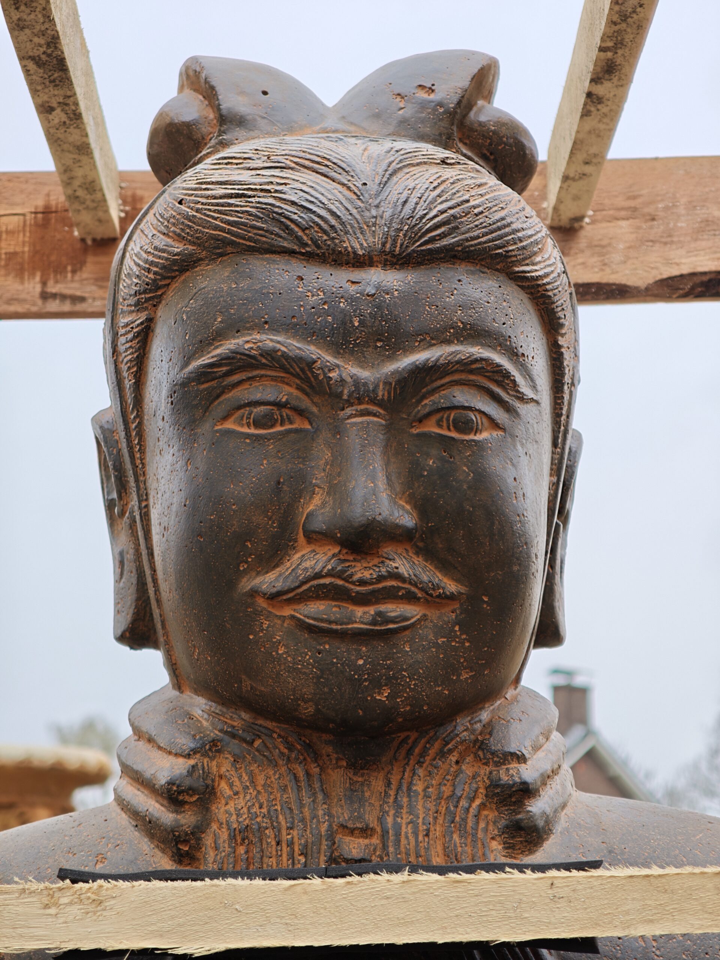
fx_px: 1941
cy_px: 480
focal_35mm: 70
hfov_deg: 21.0
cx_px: 360
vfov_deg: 27.8
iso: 50
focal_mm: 11.5
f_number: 1.8
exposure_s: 1/296
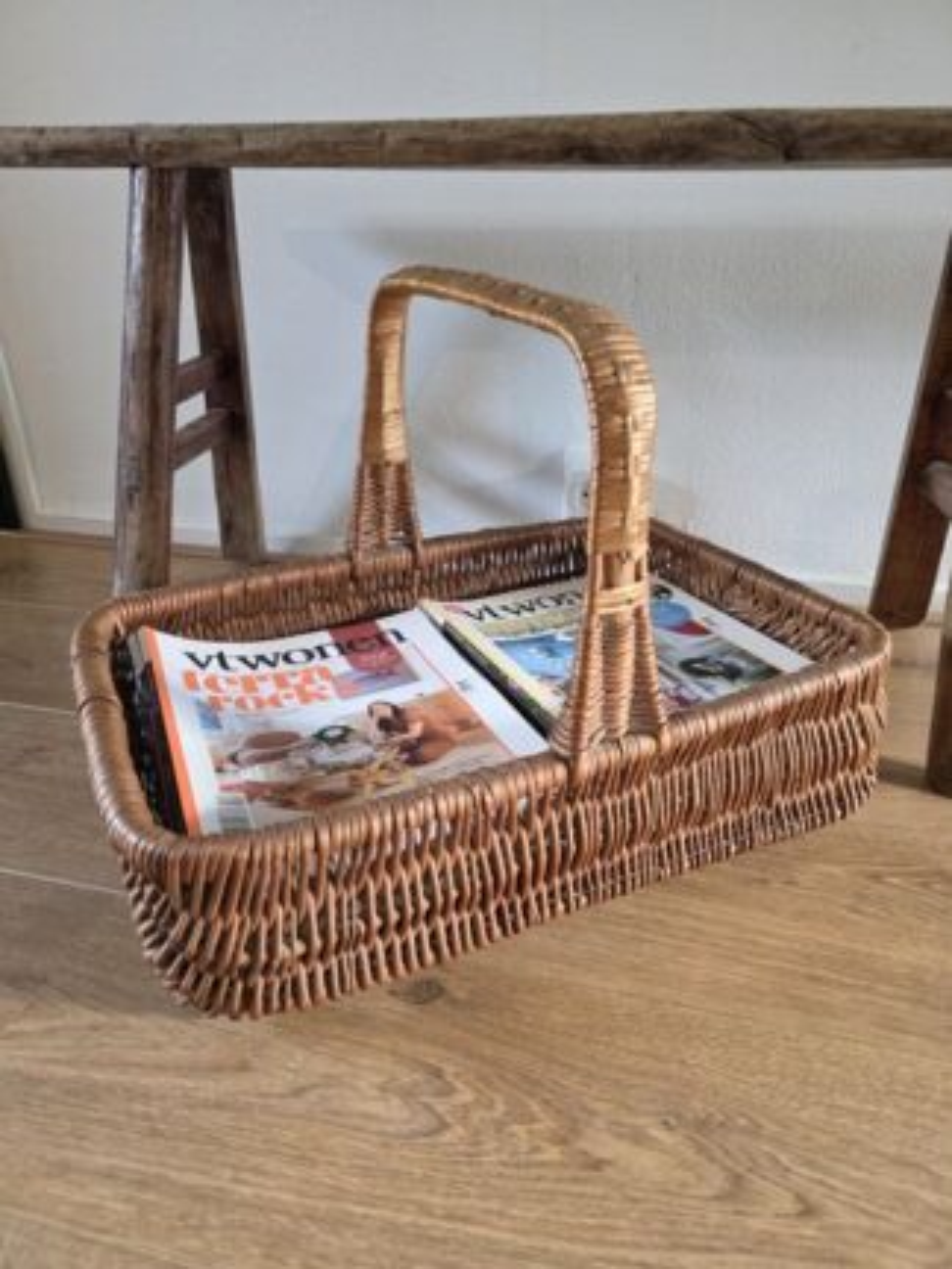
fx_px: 843
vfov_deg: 73.9
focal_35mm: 23
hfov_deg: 58.9
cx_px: 476
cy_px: 634
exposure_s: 1/100
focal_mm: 6.3
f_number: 1.7
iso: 800
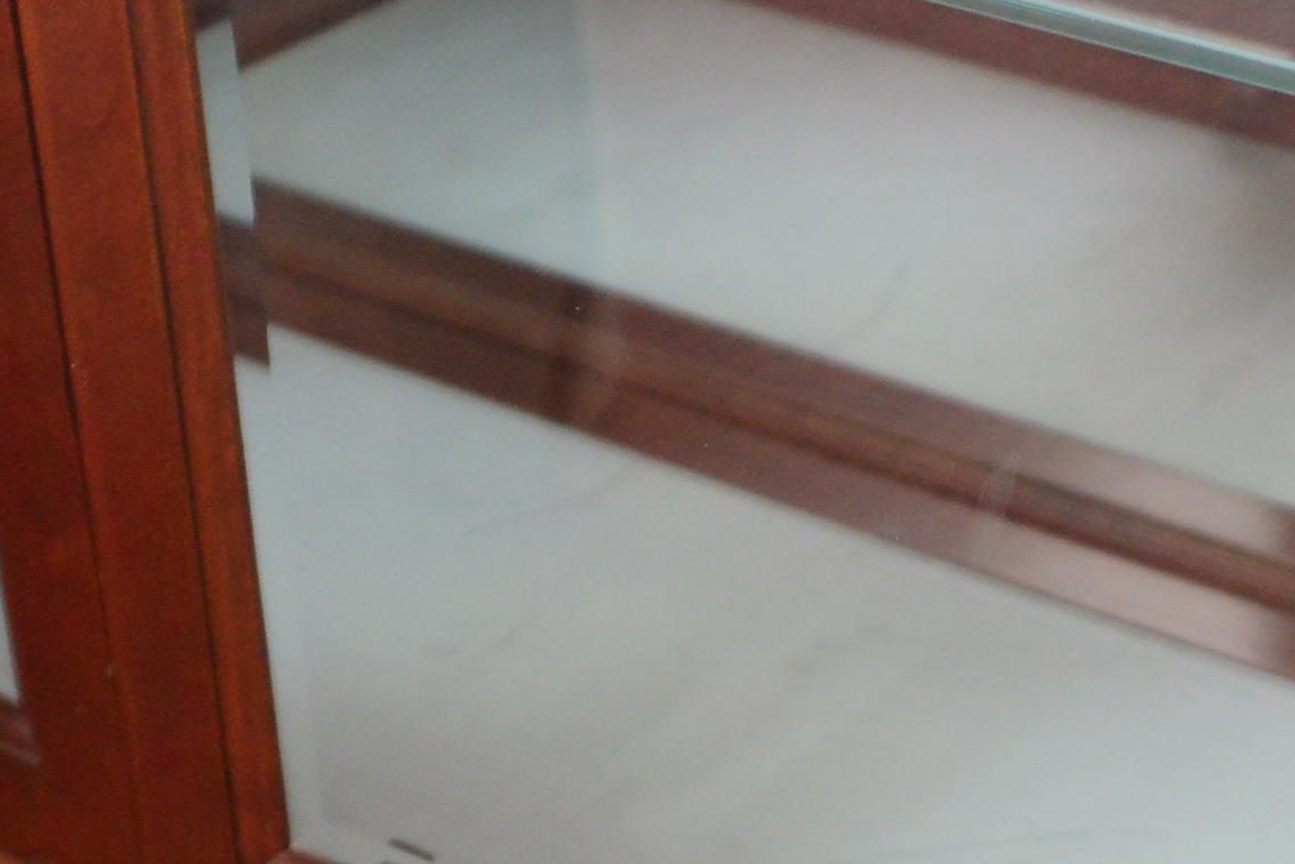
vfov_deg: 12.4
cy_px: 751
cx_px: 932
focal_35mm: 110
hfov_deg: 18.5
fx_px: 3958
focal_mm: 42
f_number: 4.5
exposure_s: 1/60
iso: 5000
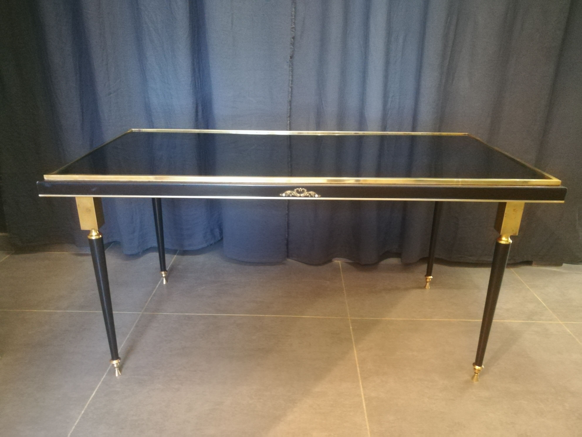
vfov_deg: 53.1
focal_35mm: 26
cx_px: 291
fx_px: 437
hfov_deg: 67.3
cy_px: 218
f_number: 2.2
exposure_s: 1/14.3
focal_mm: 3.83
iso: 2000
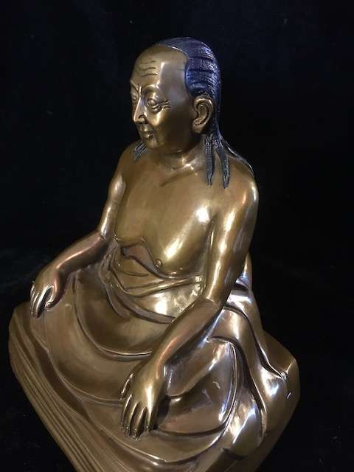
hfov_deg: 48.2
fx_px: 395
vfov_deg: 61.7
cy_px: 236
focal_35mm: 29
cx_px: 177
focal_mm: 4.15
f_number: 2.2
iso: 500
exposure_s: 1/17
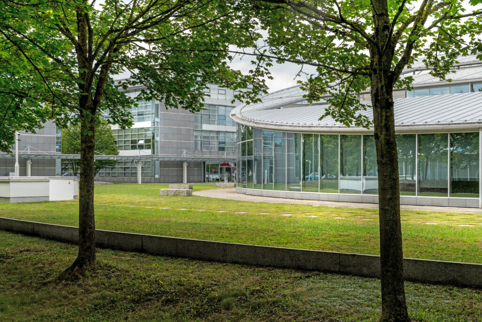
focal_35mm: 50
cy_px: 161
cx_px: 241
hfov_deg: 39.6
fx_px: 669
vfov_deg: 27.0
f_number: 11
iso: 250
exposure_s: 1/100
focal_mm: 50
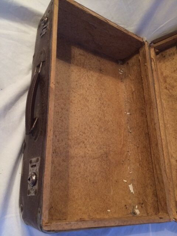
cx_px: 88
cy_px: 118
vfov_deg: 61.7
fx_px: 198
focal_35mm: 29
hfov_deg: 48.2
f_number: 2.2
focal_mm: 4.15
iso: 320
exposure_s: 1/17
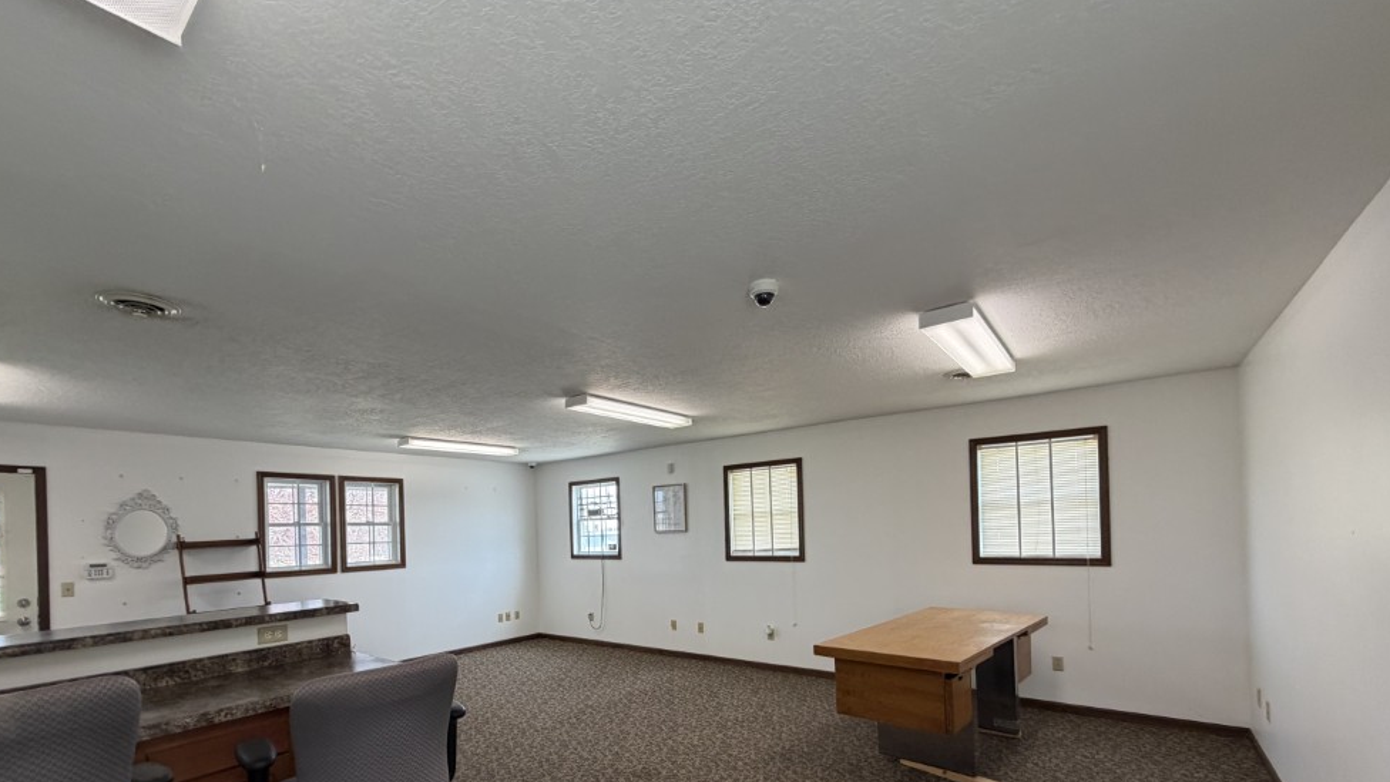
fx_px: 590
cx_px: 665
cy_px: 528
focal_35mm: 16
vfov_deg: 65.1
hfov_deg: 99.3
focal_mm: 2.22
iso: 200
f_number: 2.2
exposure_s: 1/120
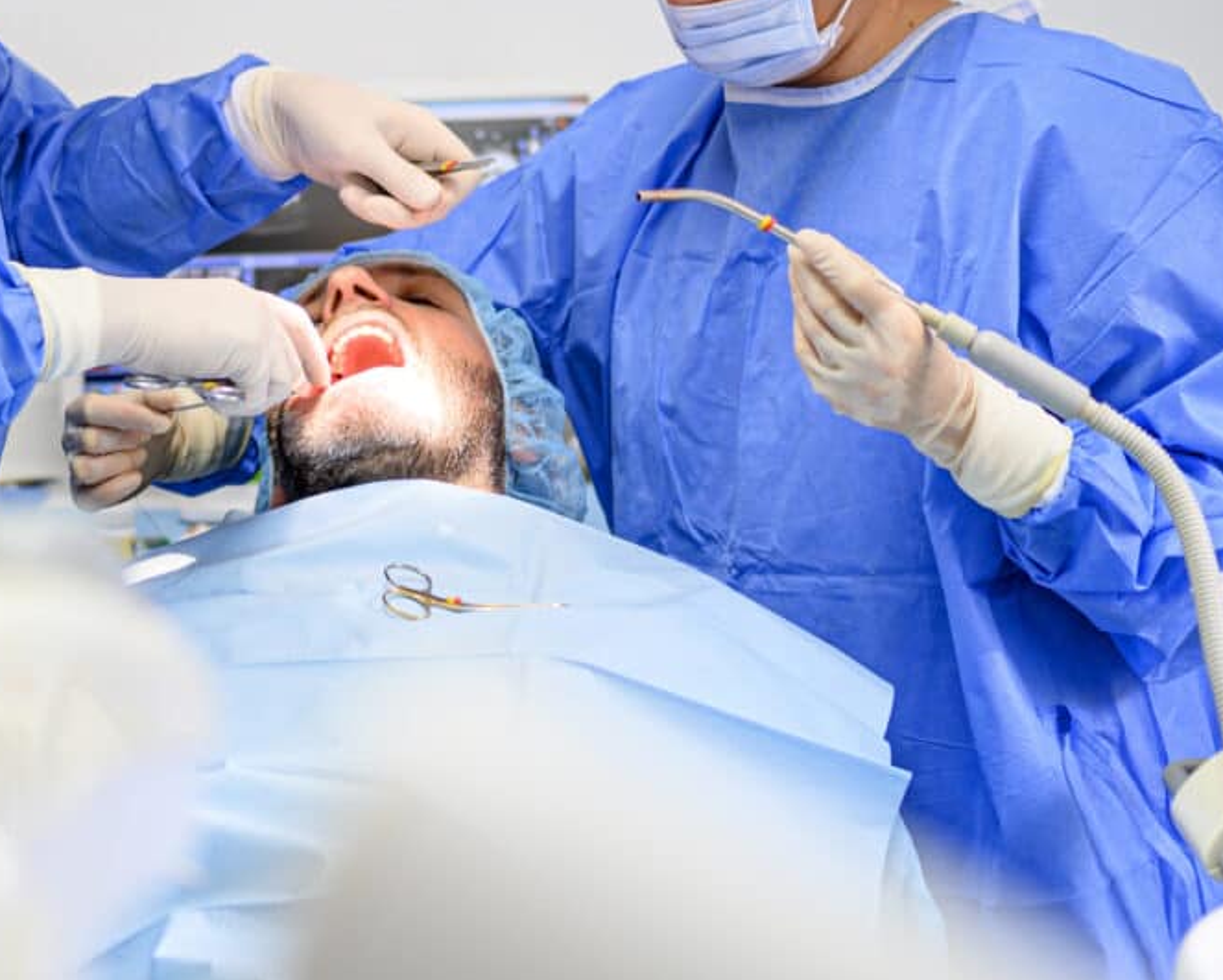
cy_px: 70
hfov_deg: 24.7
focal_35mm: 76
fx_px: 2752
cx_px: 269
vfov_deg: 19.7
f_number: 1.8
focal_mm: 35
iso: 160
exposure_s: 1/250
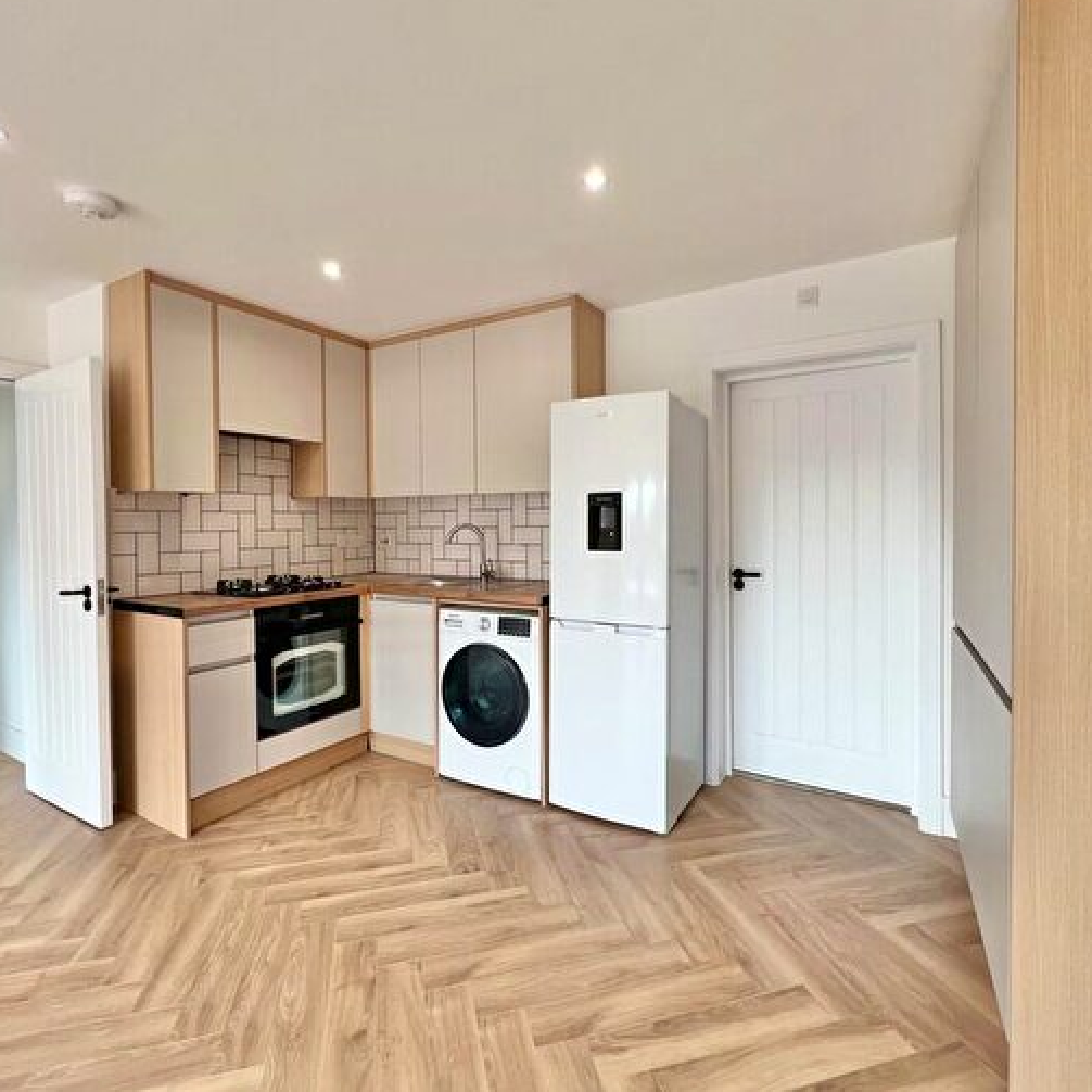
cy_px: 537
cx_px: 545
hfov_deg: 87.4
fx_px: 571
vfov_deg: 87.4
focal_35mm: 16
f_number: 1.8
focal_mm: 1.57
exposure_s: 1/100
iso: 64
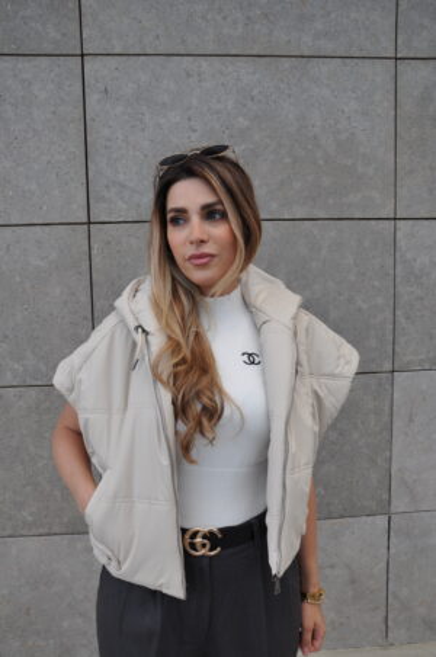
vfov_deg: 59.6
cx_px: 218
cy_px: 328
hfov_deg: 41.6
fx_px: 574
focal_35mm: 32
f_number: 6.3
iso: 200
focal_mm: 21
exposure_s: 1/40
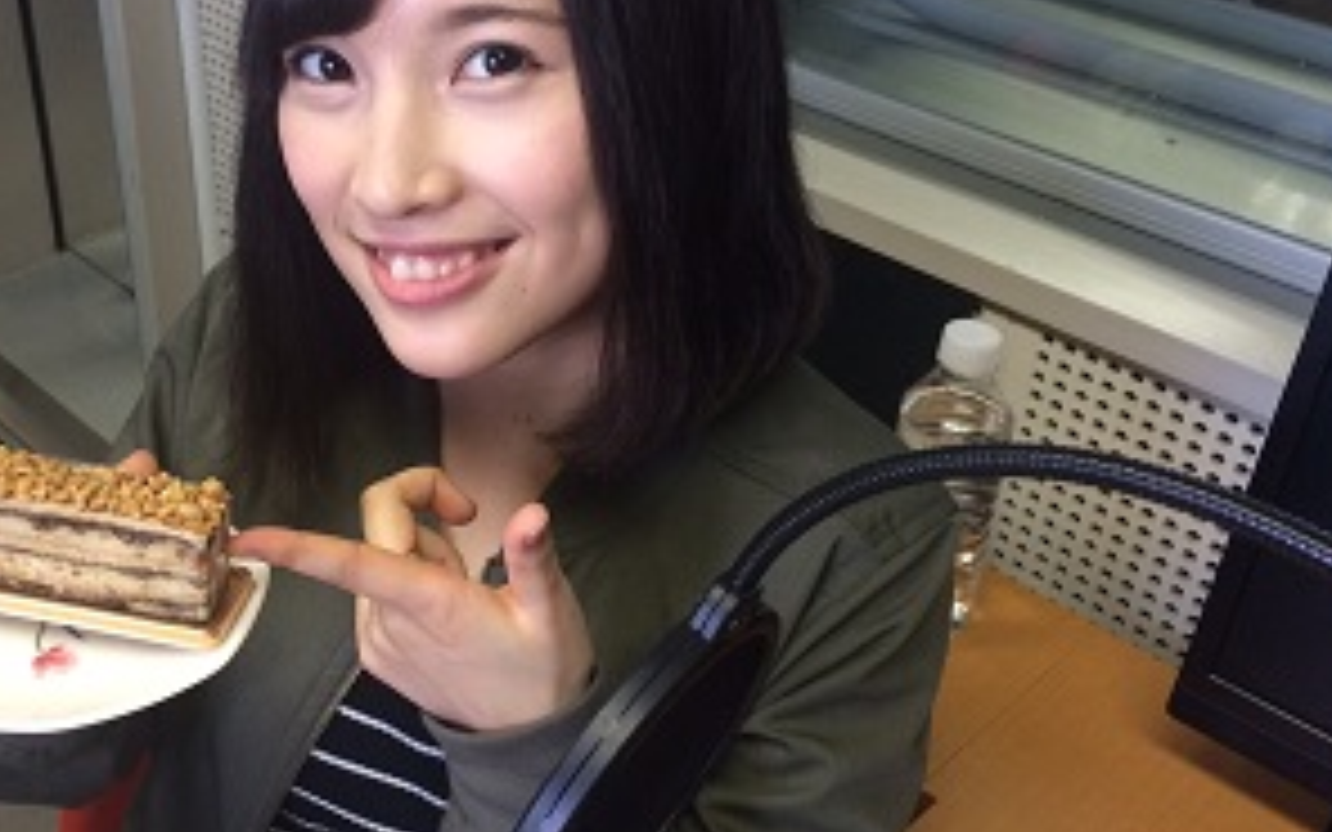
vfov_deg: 30.5
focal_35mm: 42
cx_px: 511
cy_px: 340
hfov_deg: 46.8
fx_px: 1525
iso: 80
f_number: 2.2
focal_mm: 4.15
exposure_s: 1/33
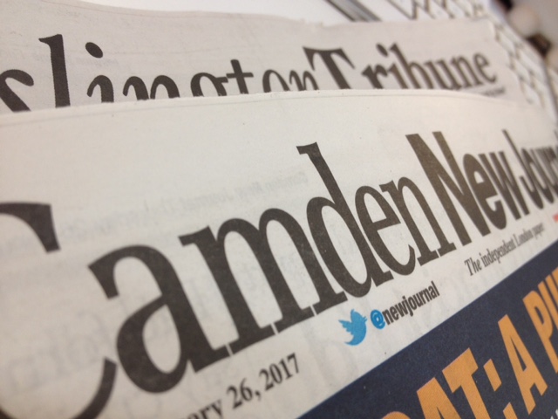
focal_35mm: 35
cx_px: 279
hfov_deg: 52.6
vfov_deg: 40.7
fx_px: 564
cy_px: 210
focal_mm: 4.28
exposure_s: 1/20
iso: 50
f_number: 2.4
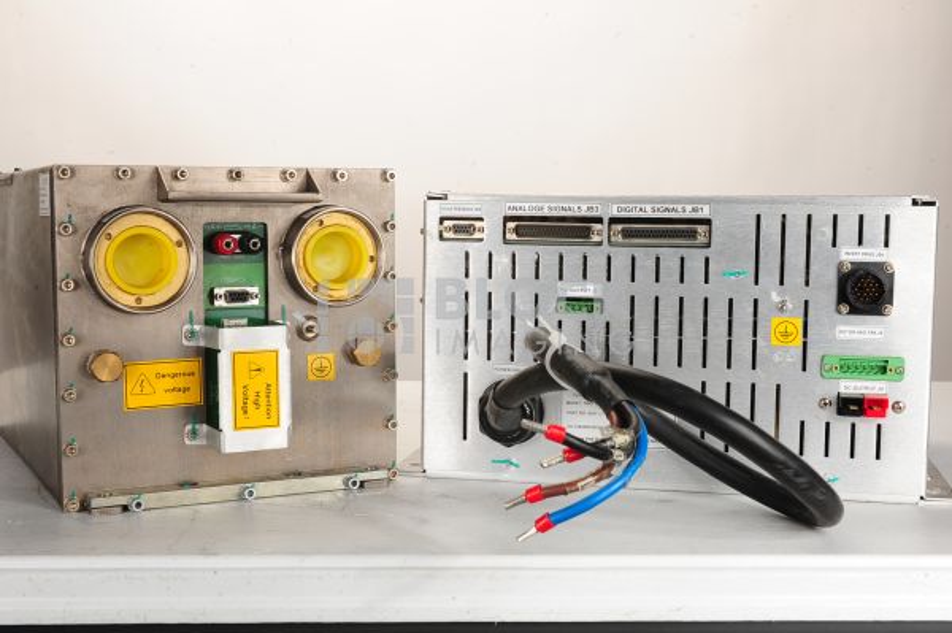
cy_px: 316
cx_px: 476
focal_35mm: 50
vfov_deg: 26.9
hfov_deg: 39.6
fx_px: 1321
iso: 320
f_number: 16
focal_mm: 50
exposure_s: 1/250
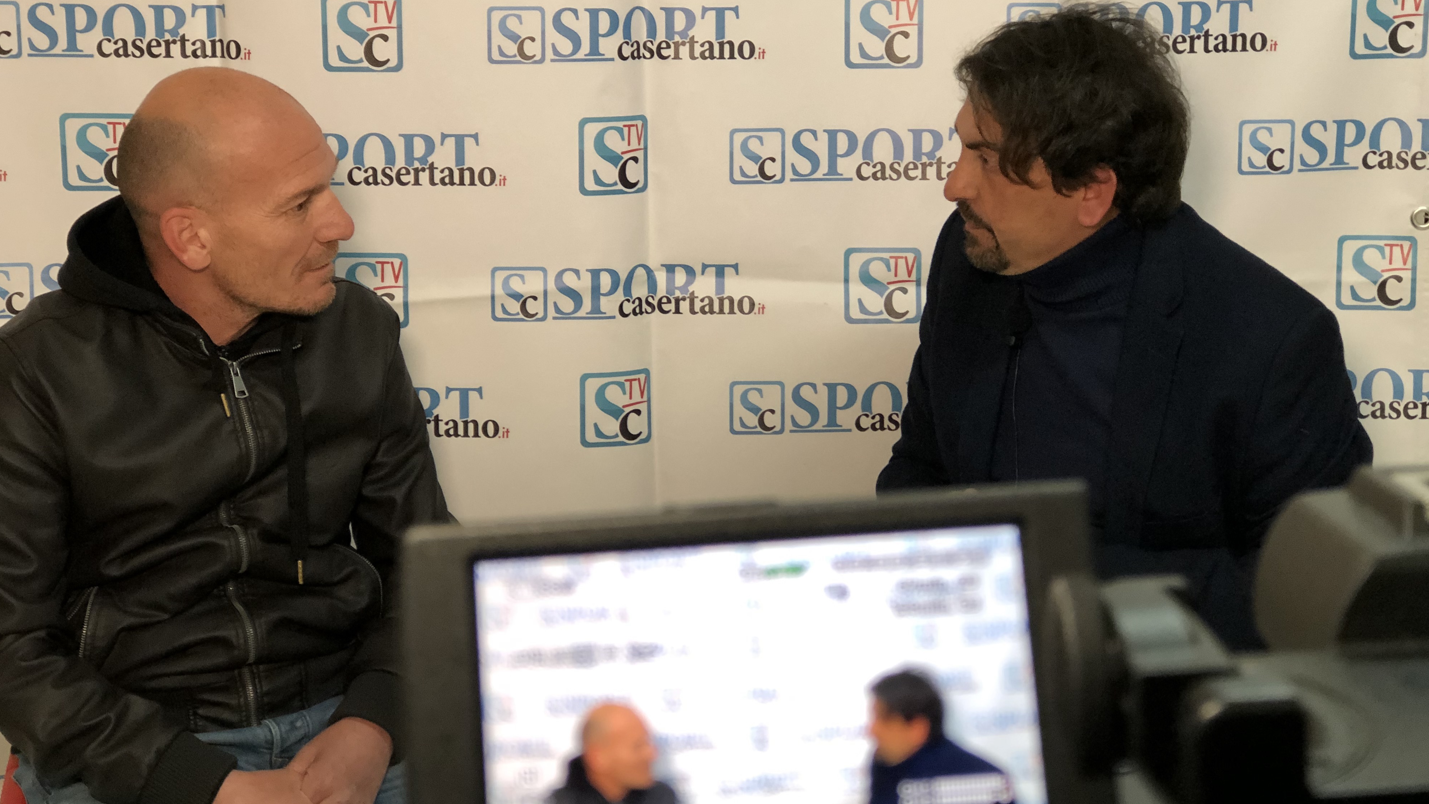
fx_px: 2387
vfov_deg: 19.1
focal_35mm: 63
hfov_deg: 33.3
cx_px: 717
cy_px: 323
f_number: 2.8
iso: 125
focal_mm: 6.6
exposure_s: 1/33
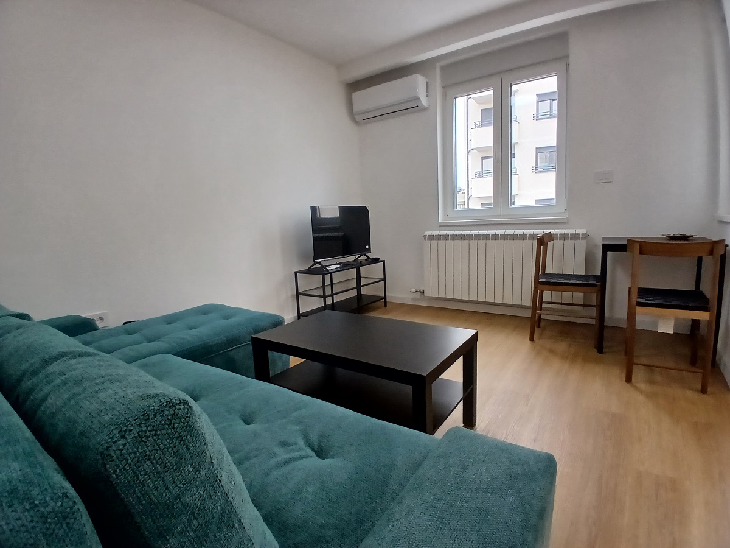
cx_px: 365
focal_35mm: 17
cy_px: 274
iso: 100
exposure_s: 1/50
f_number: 2.2
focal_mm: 1.4
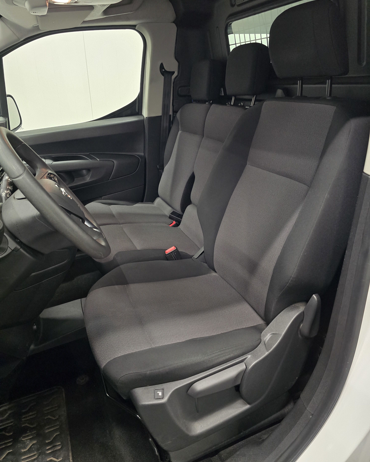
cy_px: 217
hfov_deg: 58.8
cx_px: 185
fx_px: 329
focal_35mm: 24
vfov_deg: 70.2
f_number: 1.7
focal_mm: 6.3
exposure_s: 1/100
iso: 1600
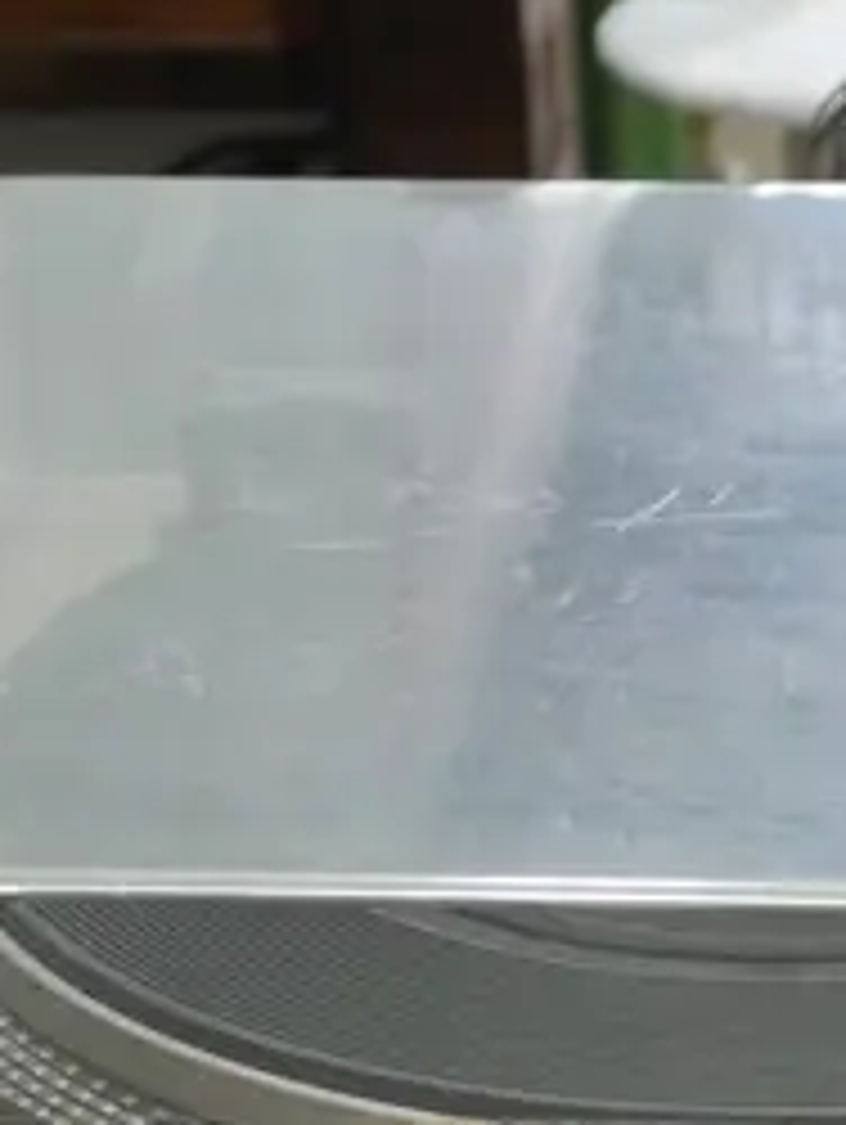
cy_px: 1512
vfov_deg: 15.2
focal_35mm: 123
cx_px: 956
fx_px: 4001
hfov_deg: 11.9
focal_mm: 15
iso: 200
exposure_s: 1/100
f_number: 3.6
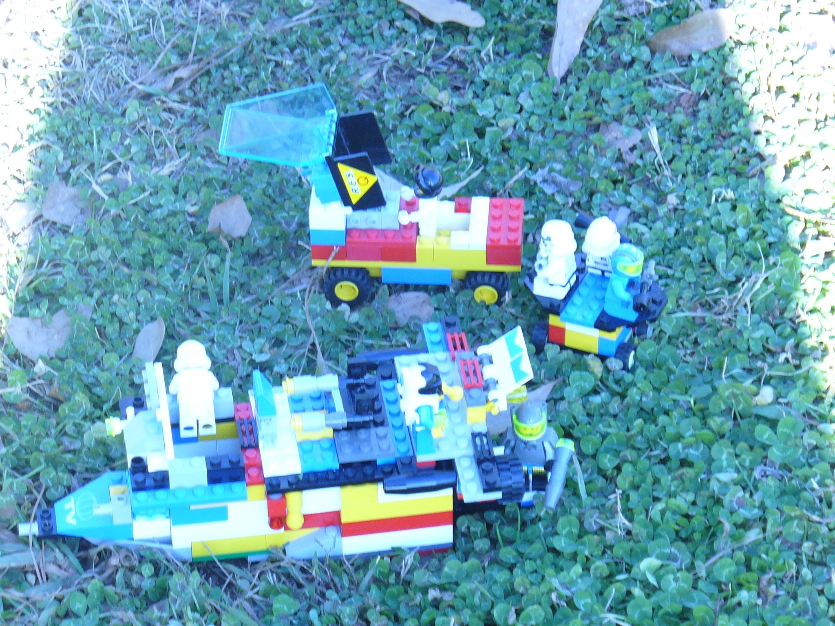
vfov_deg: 9.2
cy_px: 313
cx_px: 418
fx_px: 3908
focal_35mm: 162
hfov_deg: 12.2
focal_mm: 19.4
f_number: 3.7
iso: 100
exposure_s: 1/60
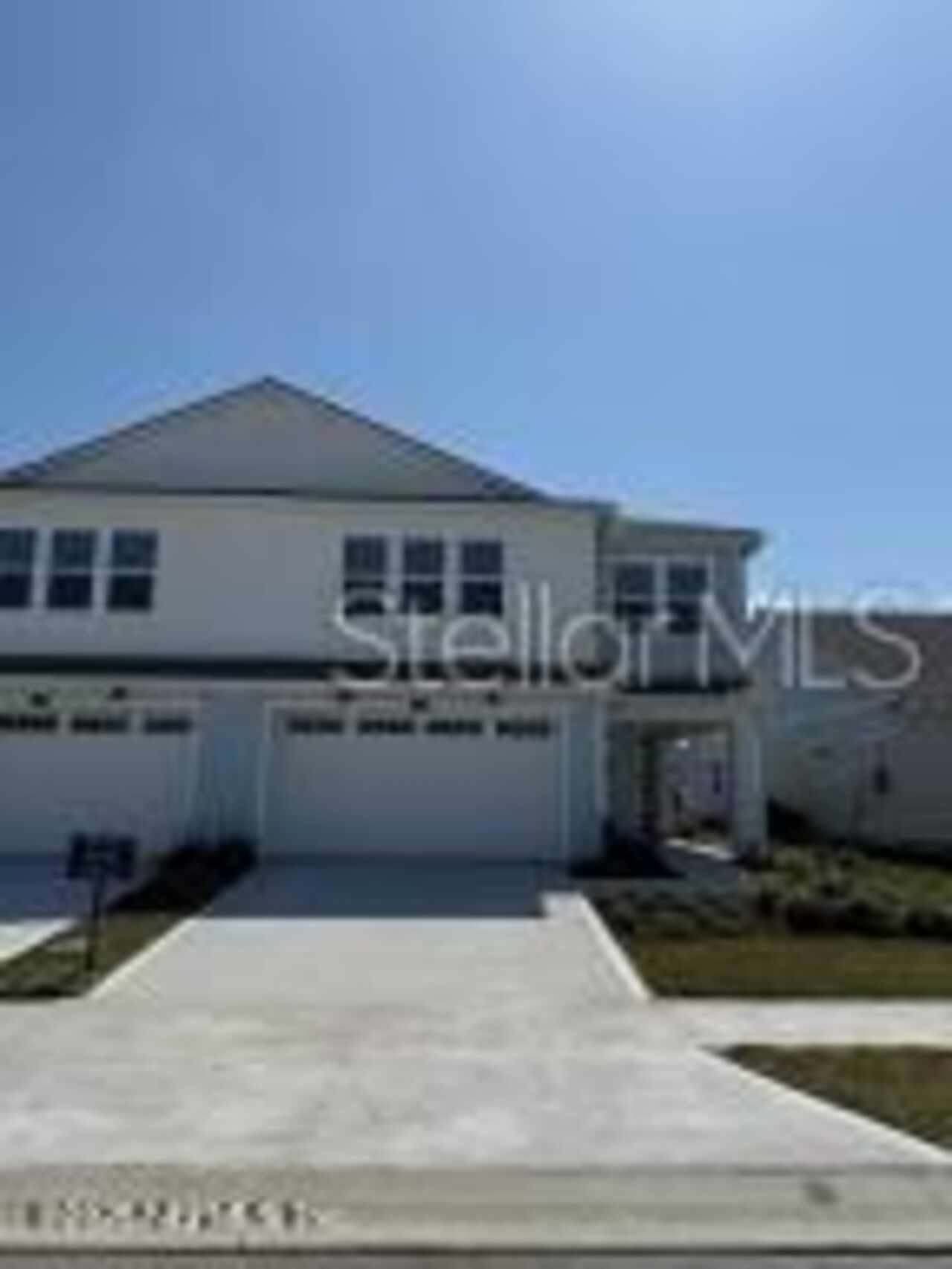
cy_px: 634
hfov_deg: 56.8
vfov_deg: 71.6
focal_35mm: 24
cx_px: 476
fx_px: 880
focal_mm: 6.76
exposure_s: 1/10309
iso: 80
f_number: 1.78
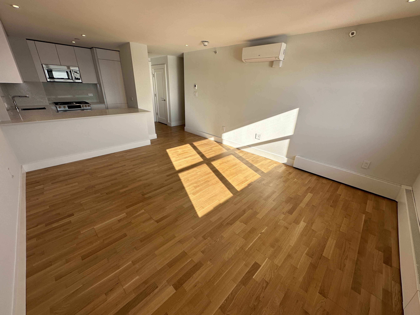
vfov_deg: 85.7
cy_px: 158
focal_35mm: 14
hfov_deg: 102.1
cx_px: 210
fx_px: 170
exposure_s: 1/593
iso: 40
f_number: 2.2
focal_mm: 2.22
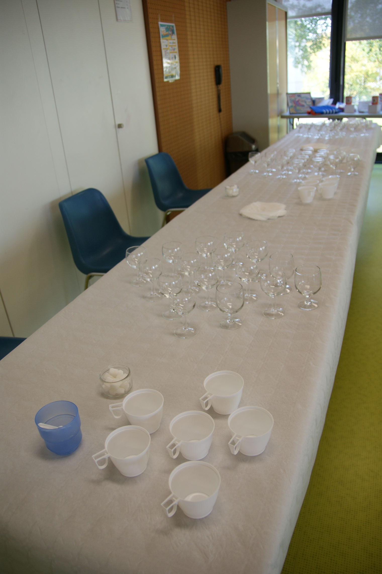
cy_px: 287
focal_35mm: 27
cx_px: 191
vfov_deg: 67.4
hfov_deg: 47.8
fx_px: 431
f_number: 4
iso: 100
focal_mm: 18
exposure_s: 1/40
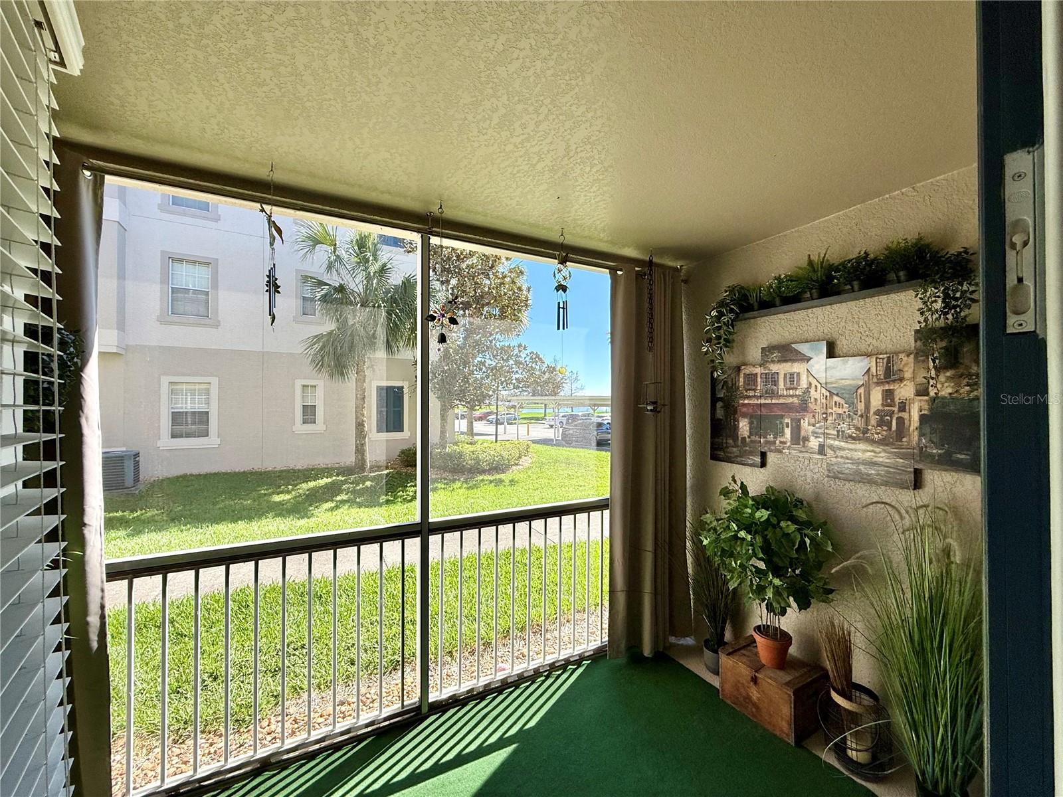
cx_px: 532
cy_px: 398
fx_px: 430
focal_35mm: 14
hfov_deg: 102.1
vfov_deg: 85.7
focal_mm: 2.22
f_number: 2.2
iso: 64
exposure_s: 1/585
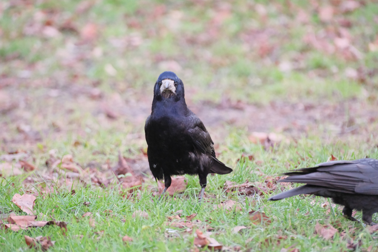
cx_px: 189
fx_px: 3643
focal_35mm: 347
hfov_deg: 5.9
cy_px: 126
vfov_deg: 4.0
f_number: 5.6
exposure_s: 1/640
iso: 12800
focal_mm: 231
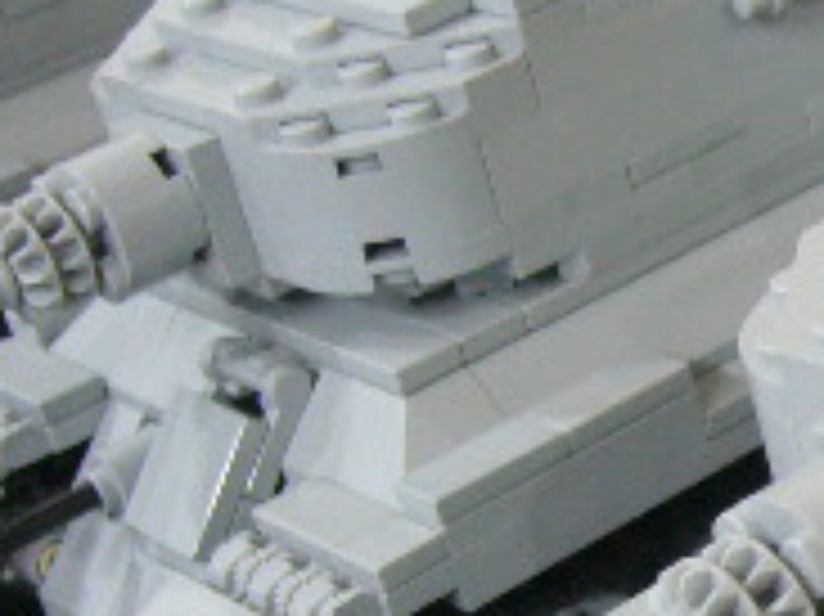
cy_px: 297
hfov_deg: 14.7
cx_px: 1166
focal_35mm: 126
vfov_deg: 11.8
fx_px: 2997
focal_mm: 6
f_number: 2.9
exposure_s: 1/8
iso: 200
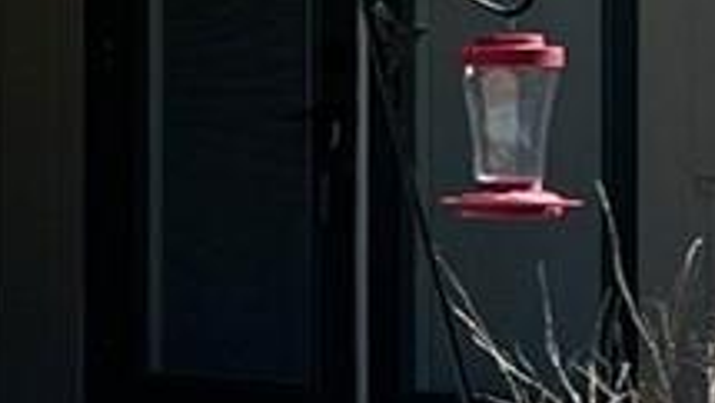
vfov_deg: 5.7
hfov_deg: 8.9
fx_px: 4001
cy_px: 20
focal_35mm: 211
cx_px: -1187
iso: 50
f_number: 1.6
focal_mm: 5.1
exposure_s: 1/4525
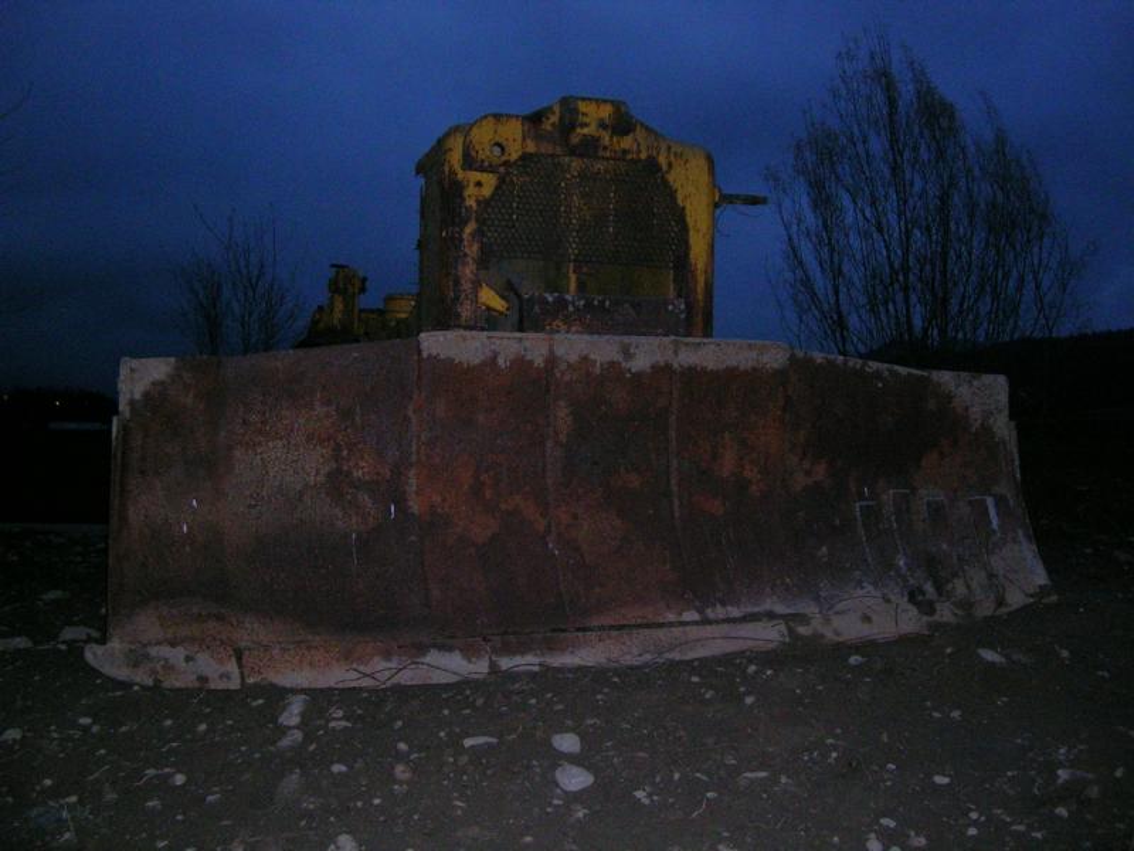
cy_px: 426
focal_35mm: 35
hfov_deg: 52.6
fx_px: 1147
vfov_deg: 40.7
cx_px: 567
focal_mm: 5.4
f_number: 2.8
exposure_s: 1/60.1
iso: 200
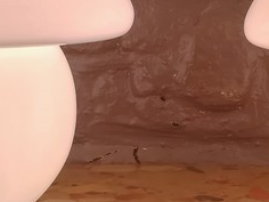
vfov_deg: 16.6
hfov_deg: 22.1
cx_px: 186
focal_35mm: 88
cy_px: 19
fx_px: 684
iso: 50
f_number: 2.2
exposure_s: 1/105
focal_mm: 3.83
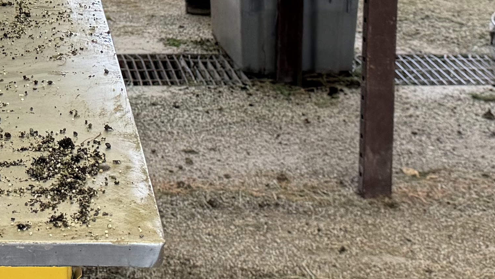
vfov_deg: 11.7
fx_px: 1299
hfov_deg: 20.8
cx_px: -5
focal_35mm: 99
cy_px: -140
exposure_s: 1/120
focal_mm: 6.86
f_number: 1.78
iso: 160
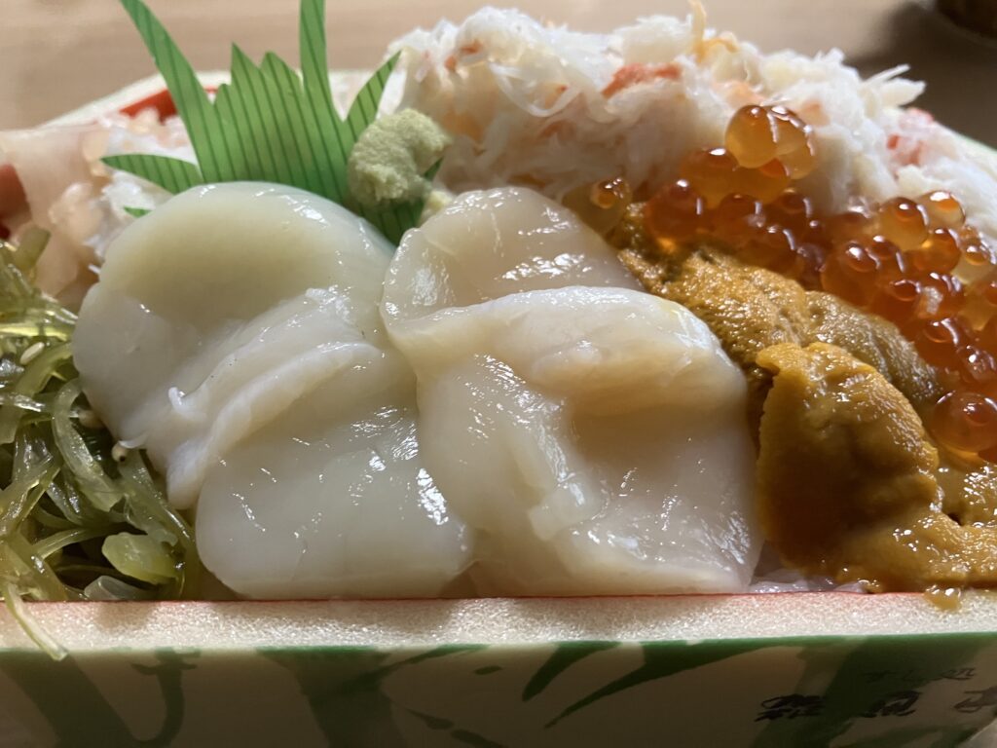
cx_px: 498
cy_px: 374
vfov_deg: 49.7
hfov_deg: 63.4
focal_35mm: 28
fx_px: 806
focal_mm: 3.99
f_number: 1.8
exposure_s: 1/57
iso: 320
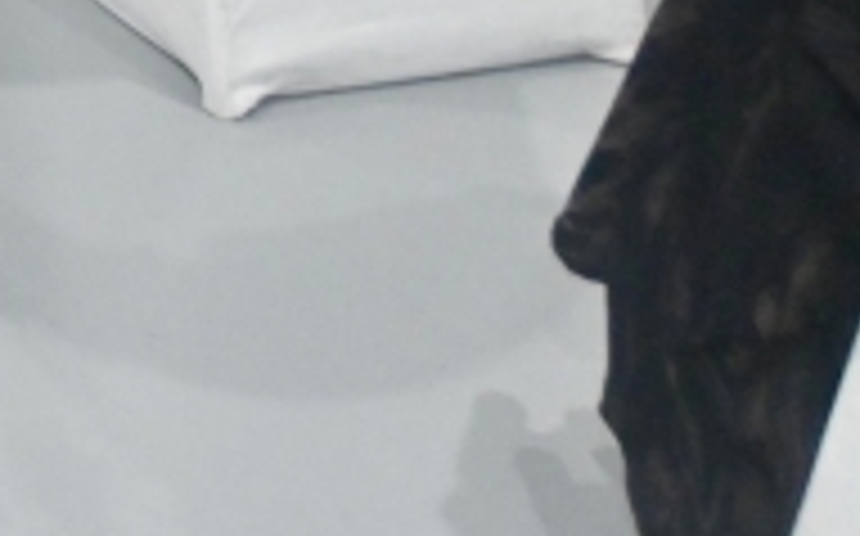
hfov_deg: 10.1
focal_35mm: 180
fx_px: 4215
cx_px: -1234
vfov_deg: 6.8
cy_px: -829
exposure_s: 1/200
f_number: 5
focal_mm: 22.5
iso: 1600
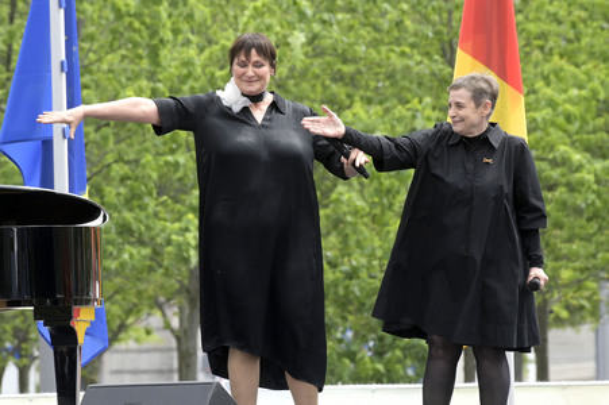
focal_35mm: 500
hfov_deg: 4.1
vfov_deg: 2.7
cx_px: 304
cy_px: 202
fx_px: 8452
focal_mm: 500
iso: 4000
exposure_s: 1/500
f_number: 16
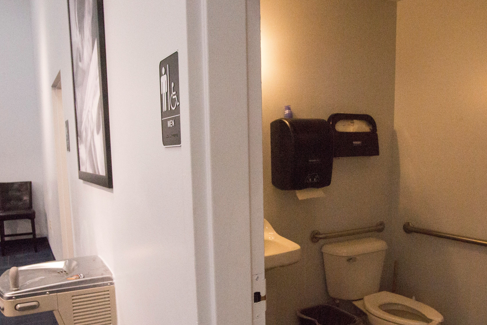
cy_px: 216
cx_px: 245
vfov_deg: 44.3
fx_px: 392
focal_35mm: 29
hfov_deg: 63.7
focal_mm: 17
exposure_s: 1/200
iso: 3200
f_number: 8
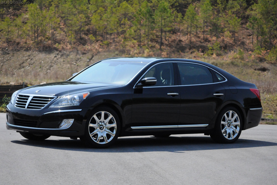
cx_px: 138
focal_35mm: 121
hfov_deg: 16.9
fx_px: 931
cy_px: 92
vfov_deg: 11.3
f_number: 5.6
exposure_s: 1/8000
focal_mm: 80
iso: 2000
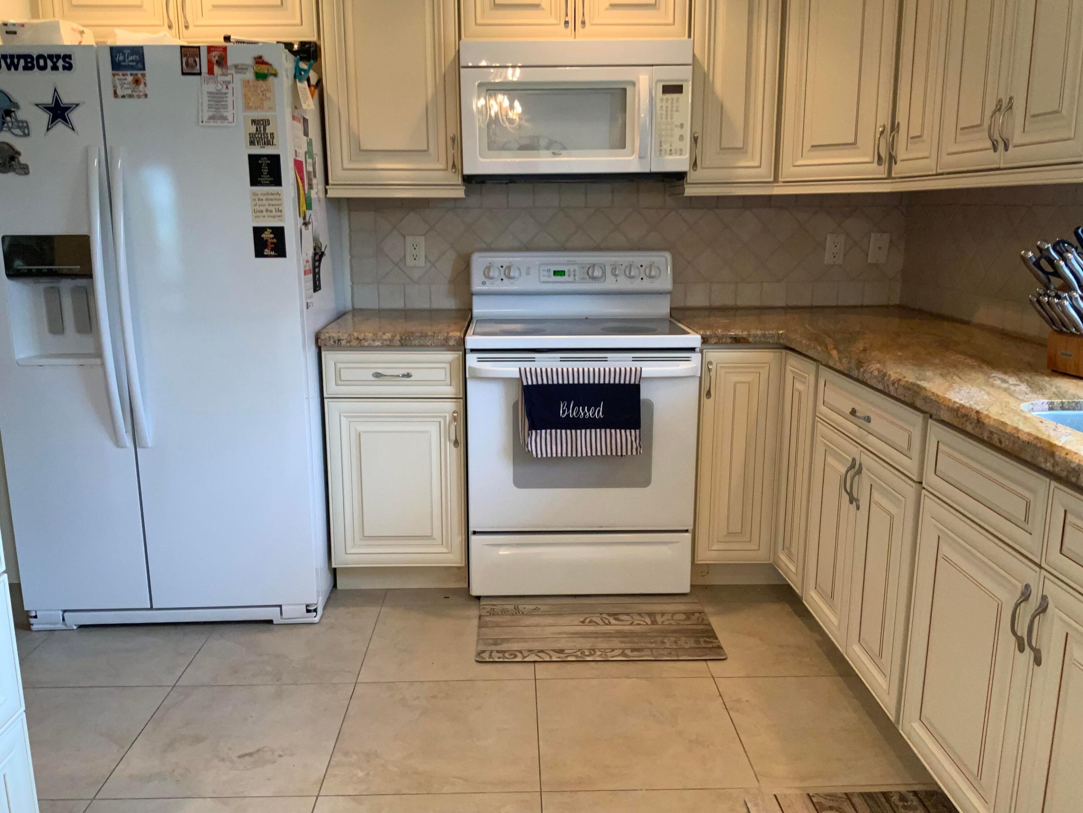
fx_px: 907
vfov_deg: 48.2
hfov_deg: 61.7
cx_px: 542
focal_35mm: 29
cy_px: 406
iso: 80
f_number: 1.8
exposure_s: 1/60
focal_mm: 3
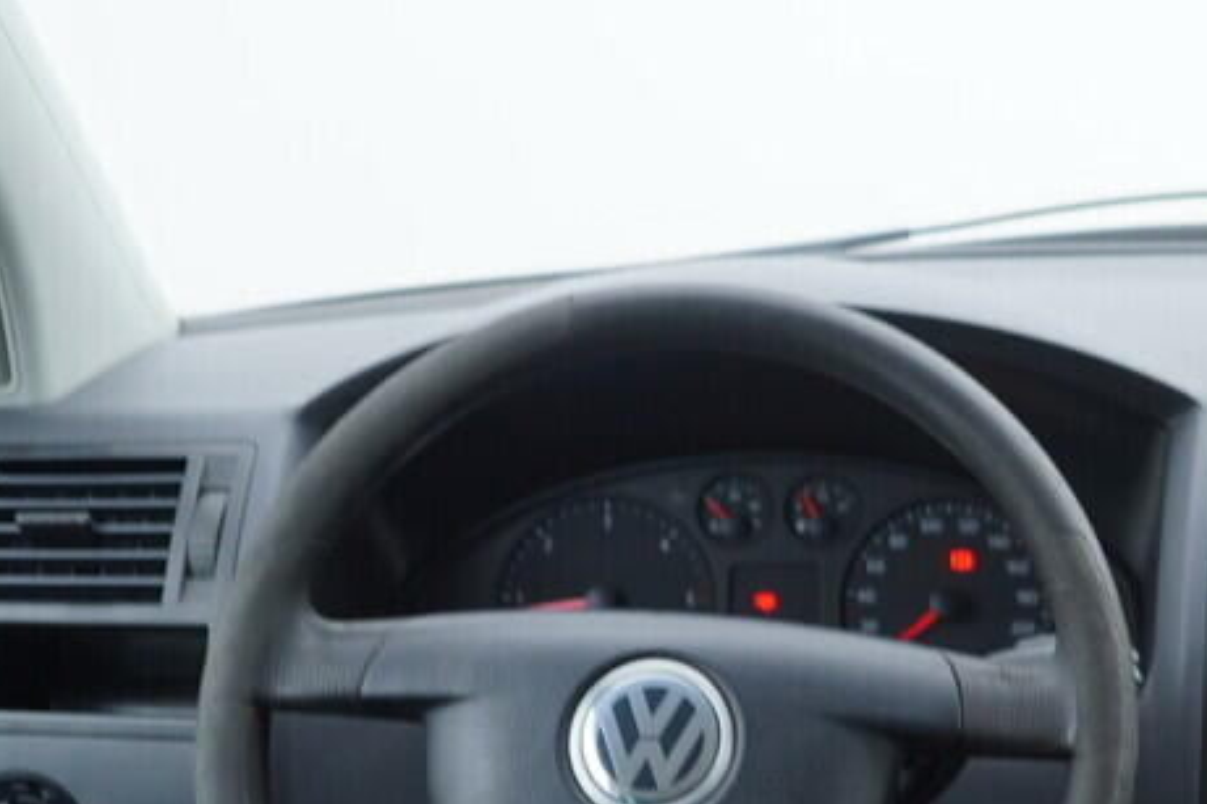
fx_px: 2681
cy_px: 617
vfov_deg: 16.9
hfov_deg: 24.5
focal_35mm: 80
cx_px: 1118
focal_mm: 24
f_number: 2.8
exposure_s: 1/40
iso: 125
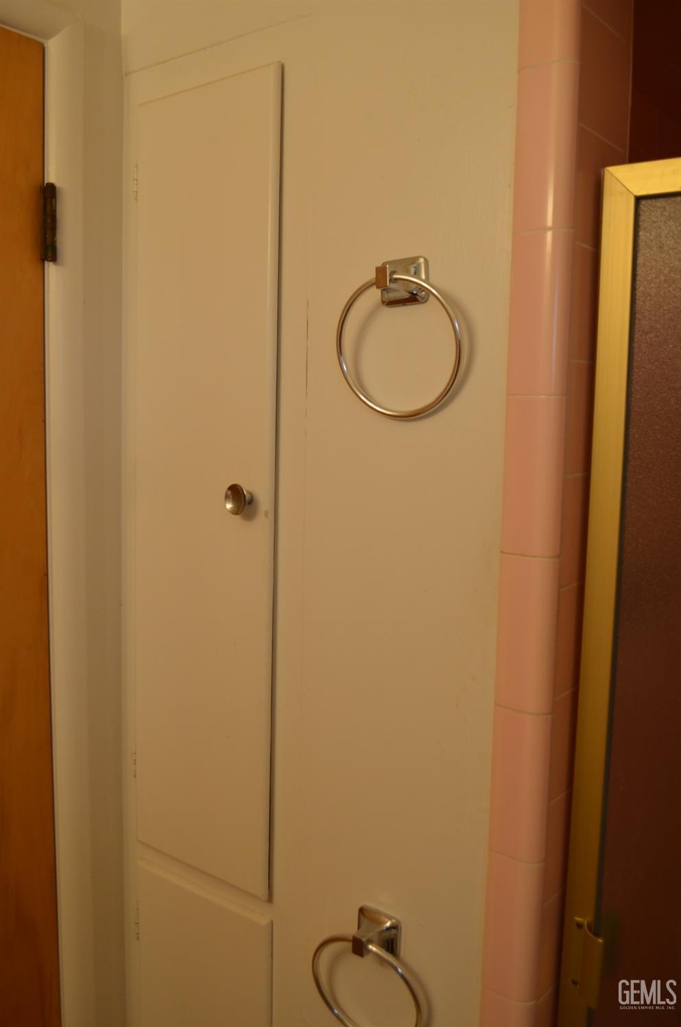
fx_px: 940
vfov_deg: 57.3
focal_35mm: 33
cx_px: 340
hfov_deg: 39.8
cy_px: 514
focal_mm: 22
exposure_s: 1/100
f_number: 5
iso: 400
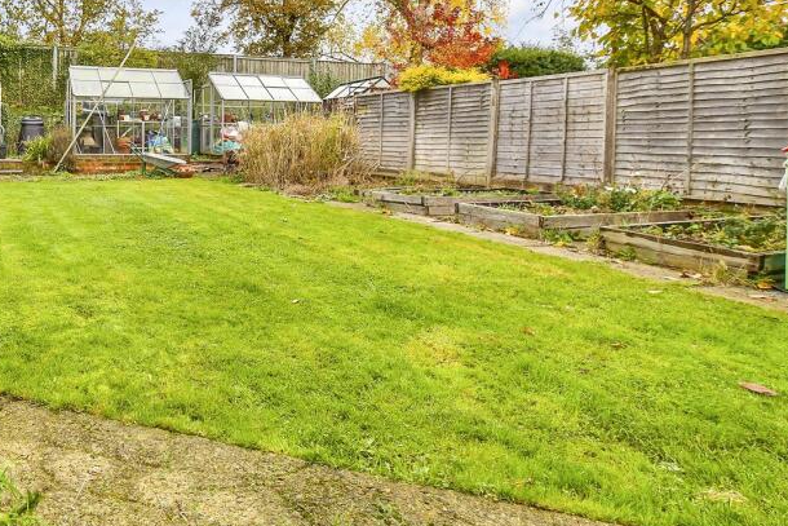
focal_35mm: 42
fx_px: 919
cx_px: 167
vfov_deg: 31.5
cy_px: 148
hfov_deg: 44.3
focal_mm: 17
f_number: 8
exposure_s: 1/50
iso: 160
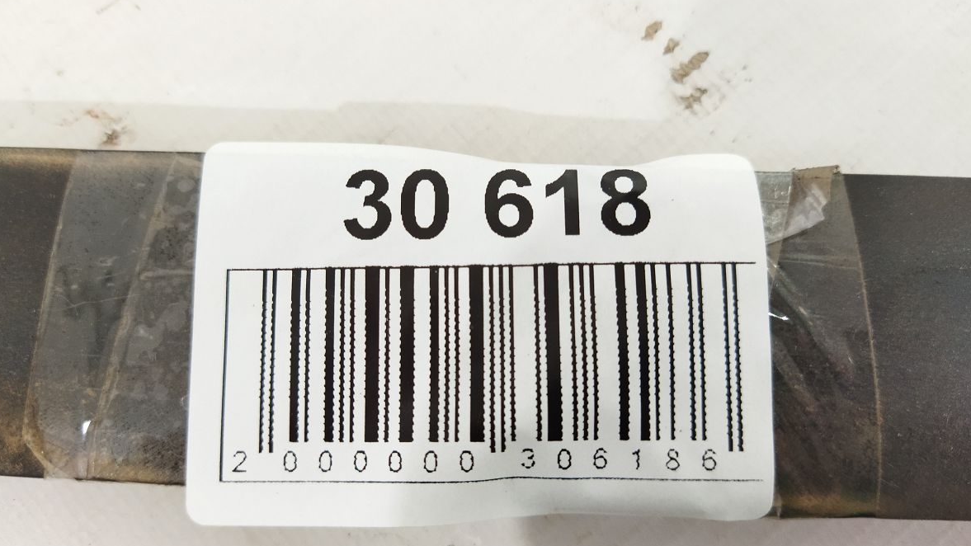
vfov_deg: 38.9
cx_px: 478
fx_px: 772
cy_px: 283
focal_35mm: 30
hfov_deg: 64.3
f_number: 1.79
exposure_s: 1/50
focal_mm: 4.71
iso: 281
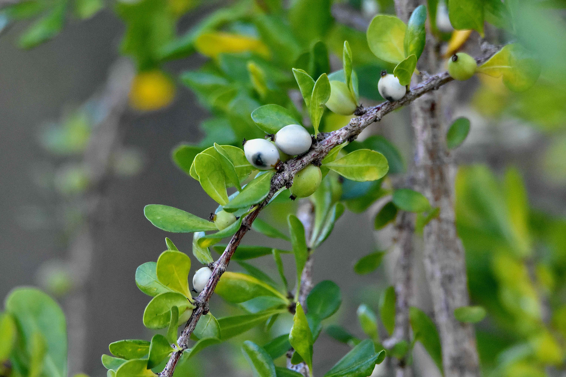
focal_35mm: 675
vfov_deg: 2.0
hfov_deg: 3.1
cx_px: 283
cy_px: 188
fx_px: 10612
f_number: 6
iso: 5000
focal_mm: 450
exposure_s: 1/800
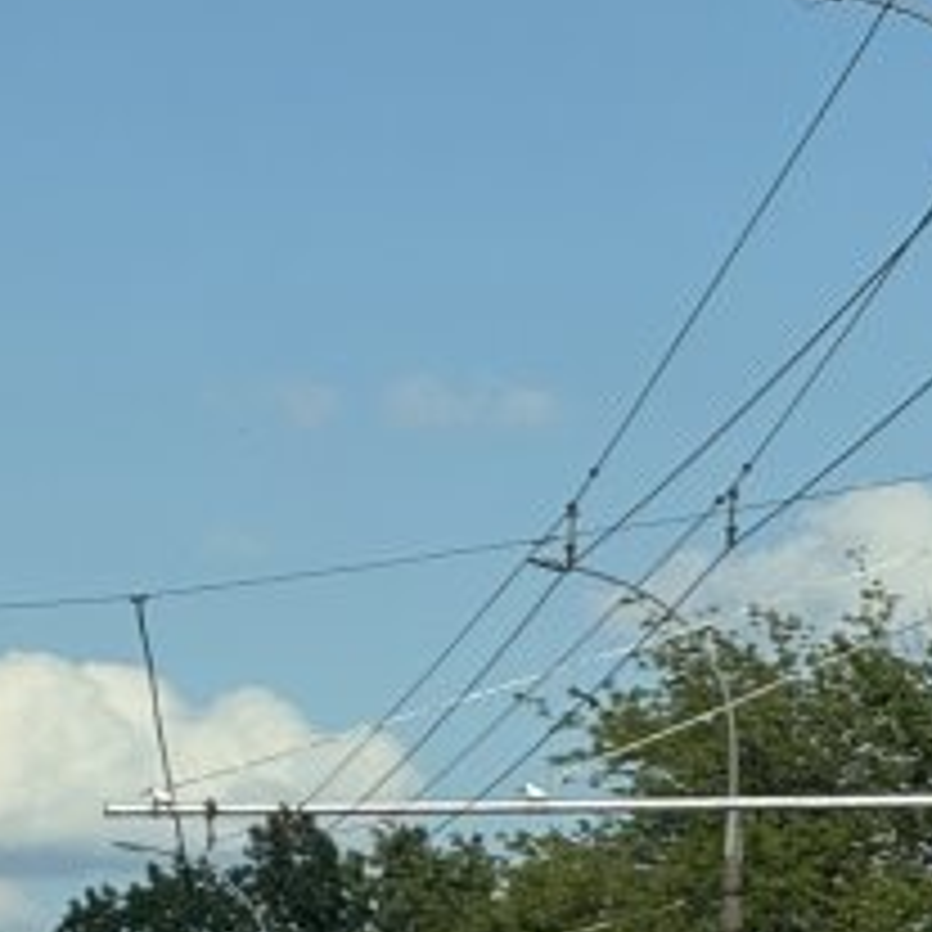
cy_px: 1148
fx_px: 10235
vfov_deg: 5.2
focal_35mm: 336
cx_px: -878
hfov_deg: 5.1
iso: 25
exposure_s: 1/713
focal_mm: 9
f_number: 2.8
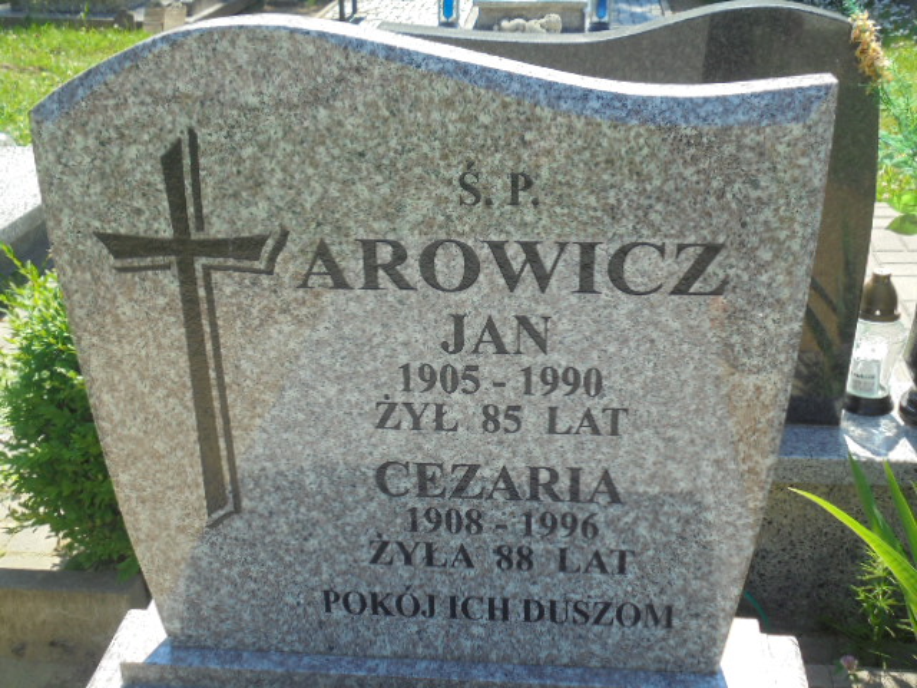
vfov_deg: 33.6
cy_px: 344
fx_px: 1139
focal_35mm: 43
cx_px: 458
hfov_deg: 43.9
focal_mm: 7.8
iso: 100
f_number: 4.5
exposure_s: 1/250
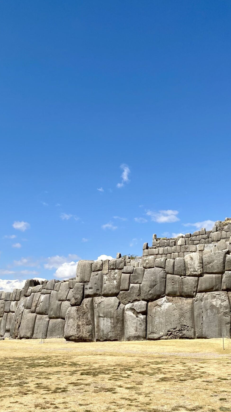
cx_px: 106
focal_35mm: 42
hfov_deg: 28.3
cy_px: 221
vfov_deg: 48.3
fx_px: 458
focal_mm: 4.25
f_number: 1.8
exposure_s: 1/3497
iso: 32
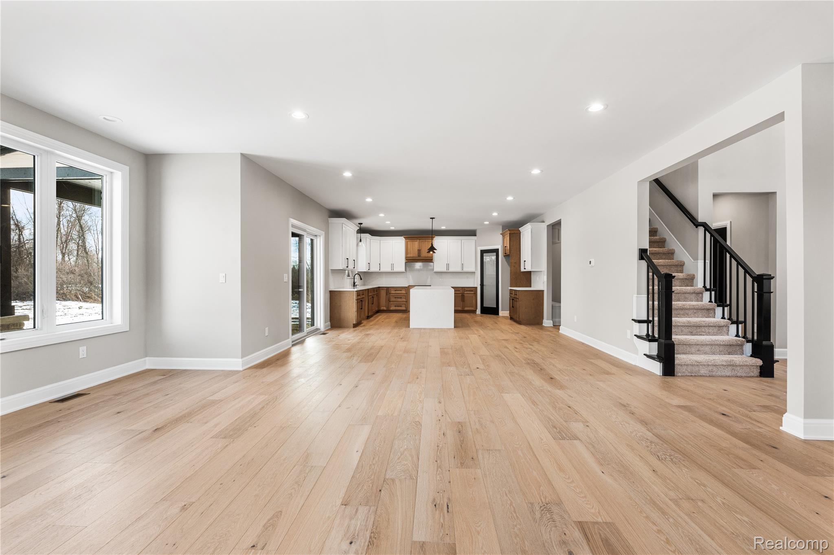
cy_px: 278
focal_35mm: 16
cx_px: 417
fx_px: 371
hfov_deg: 96.8
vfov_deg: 73.7
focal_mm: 16
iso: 400
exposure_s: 1/13
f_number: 8
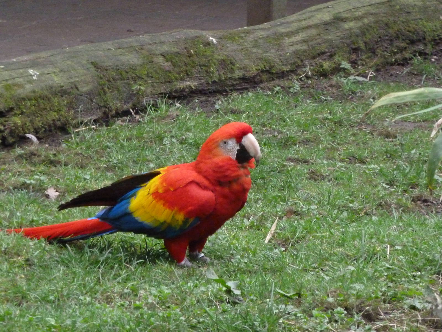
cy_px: 166
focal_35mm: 384
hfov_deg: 5.2
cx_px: 221
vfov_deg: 3.9
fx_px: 4903
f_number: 4.9
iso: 800
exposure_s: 1/160
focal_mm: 49.2
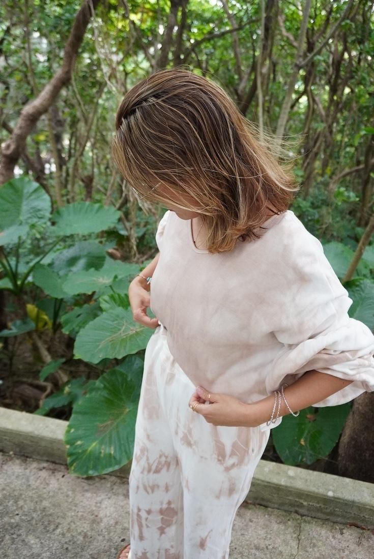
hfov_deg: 45.7
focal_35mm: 28
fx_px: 443
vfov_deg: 64.5
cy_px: 280
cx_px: 187
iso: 3200
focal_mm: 19
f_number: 4
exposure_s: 1/160
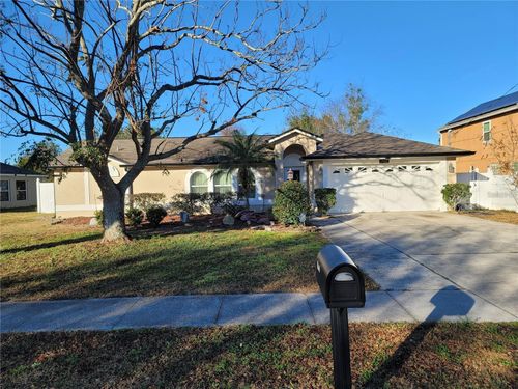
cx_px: 259
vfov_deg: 54.9
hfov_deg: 69.4
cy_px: 194
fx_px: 374
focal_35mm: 25
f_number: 1.8
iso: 20
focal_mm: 7
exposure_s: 1/641
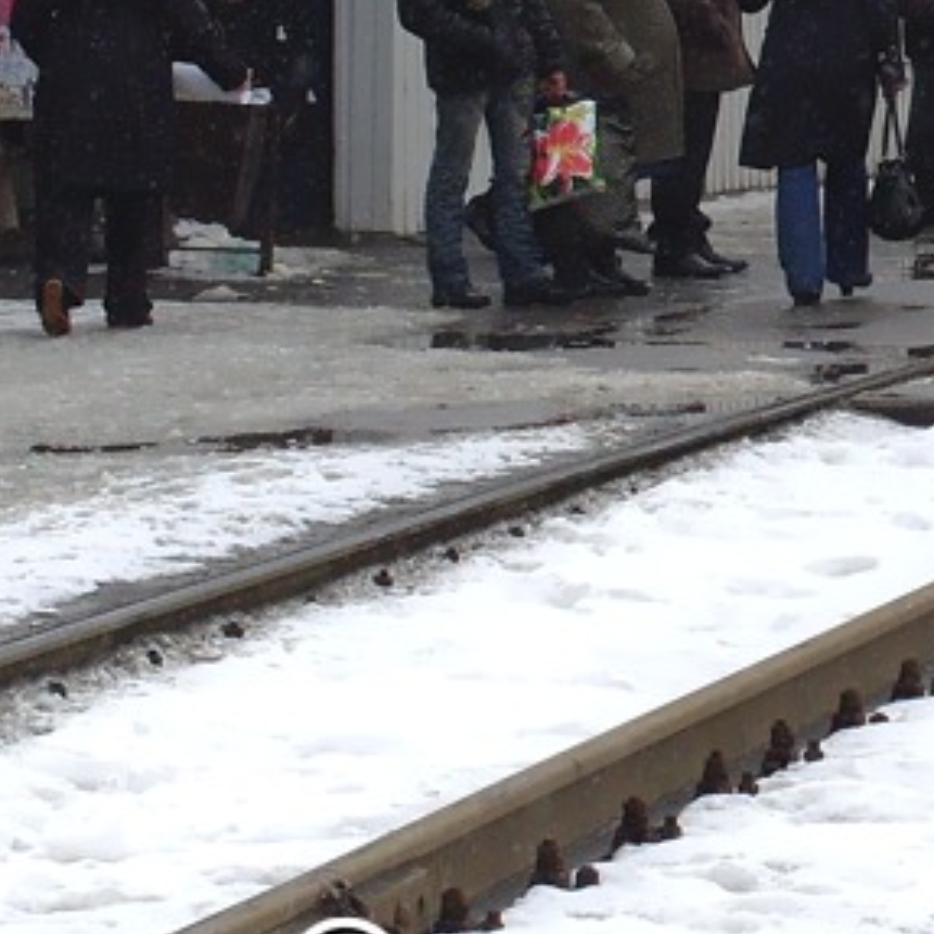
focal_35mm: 221
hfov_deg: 7.7
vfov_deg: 7.9
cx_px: 1601
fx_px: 6746
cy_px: -146
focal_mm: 15.5
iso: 80
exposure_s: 1/350
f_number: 5.5
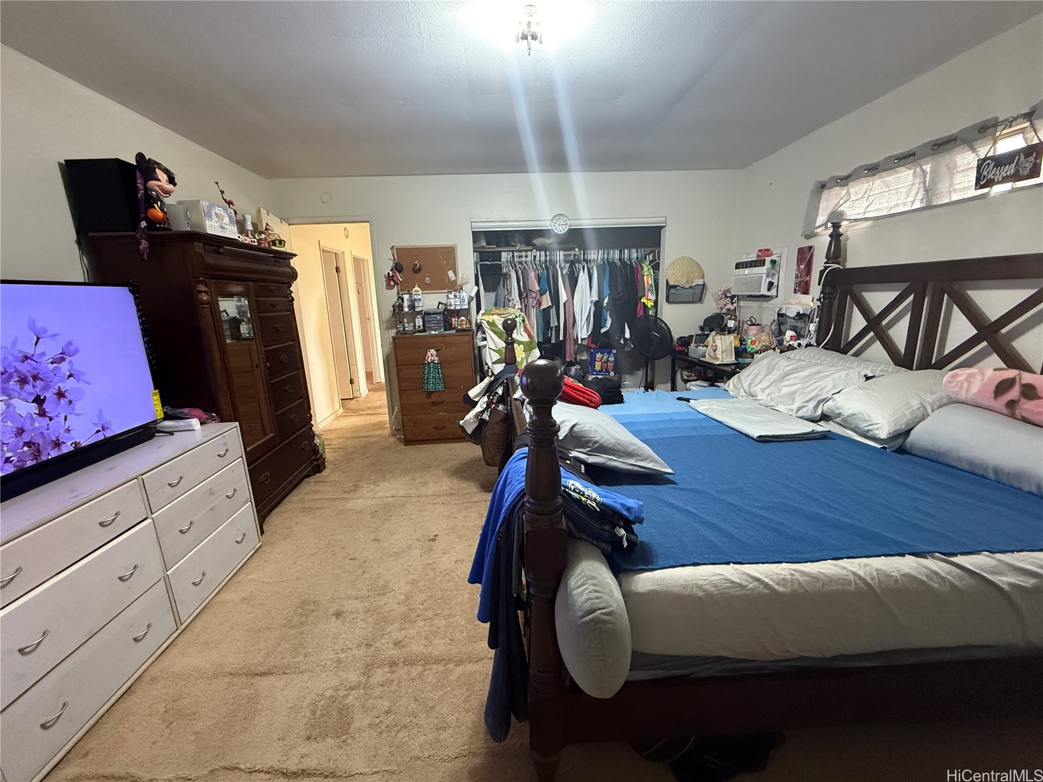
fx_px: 422
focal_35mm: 14
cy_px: 391
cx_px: 522
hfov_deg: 102.1
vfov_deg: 85.7
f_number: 2.2
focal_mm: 2.22
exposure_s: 1/60
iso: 640
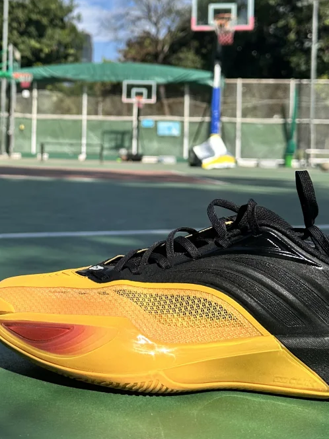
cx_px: 82
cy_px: 154
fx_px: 660
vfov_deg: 36.5
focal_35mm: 52
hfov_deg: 27.6
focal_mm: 6.86
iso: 80
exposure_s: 1/4348
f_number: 1.78
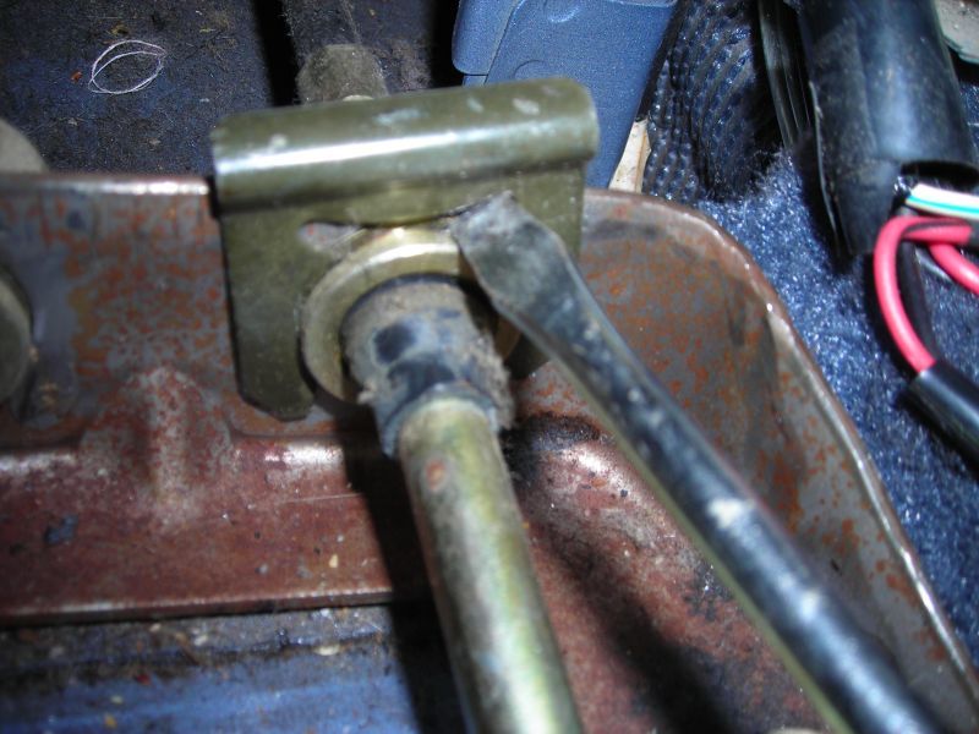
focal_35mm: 38
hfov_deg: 49.0
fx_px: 1075
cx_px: 490
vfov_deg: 37.7
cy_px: 367
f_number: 3.2
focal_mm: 6.3
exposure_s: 1/60.1
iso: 50
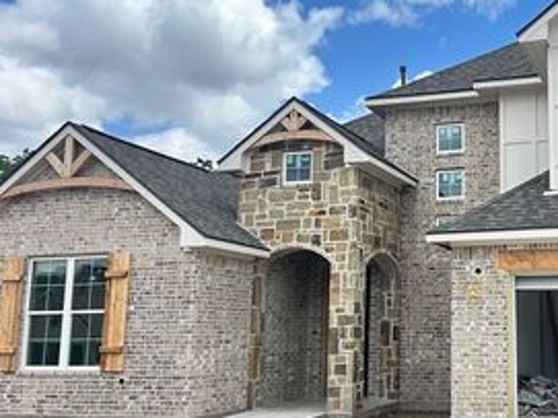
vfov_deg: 30.2
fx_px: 773
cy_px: 205
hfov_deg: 37.7
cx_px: 474
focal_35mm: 48
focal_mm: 5.7
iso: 50
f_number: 1.5
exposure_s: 1/2513
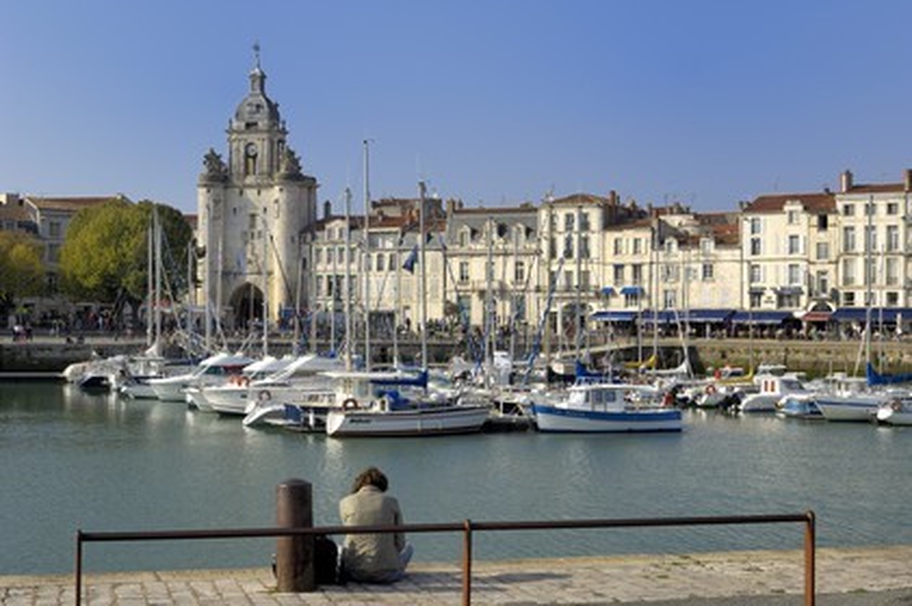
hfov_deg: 31.9
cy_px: 303
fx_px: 1595
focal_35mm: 63
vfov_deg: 21.5
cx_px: 456
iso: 100
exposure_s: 1/160
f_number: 10
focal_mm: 42
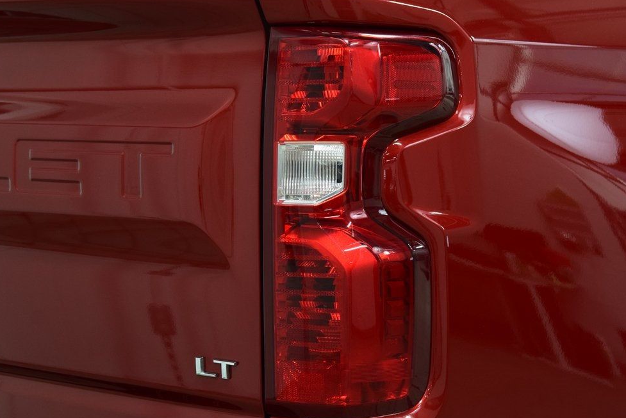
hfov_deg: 23.1
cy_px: 203
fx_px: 1531
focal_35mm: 88
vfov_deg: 15.5
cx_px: 320
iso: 1600
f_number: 6.3
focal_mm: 56
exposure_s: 1/30
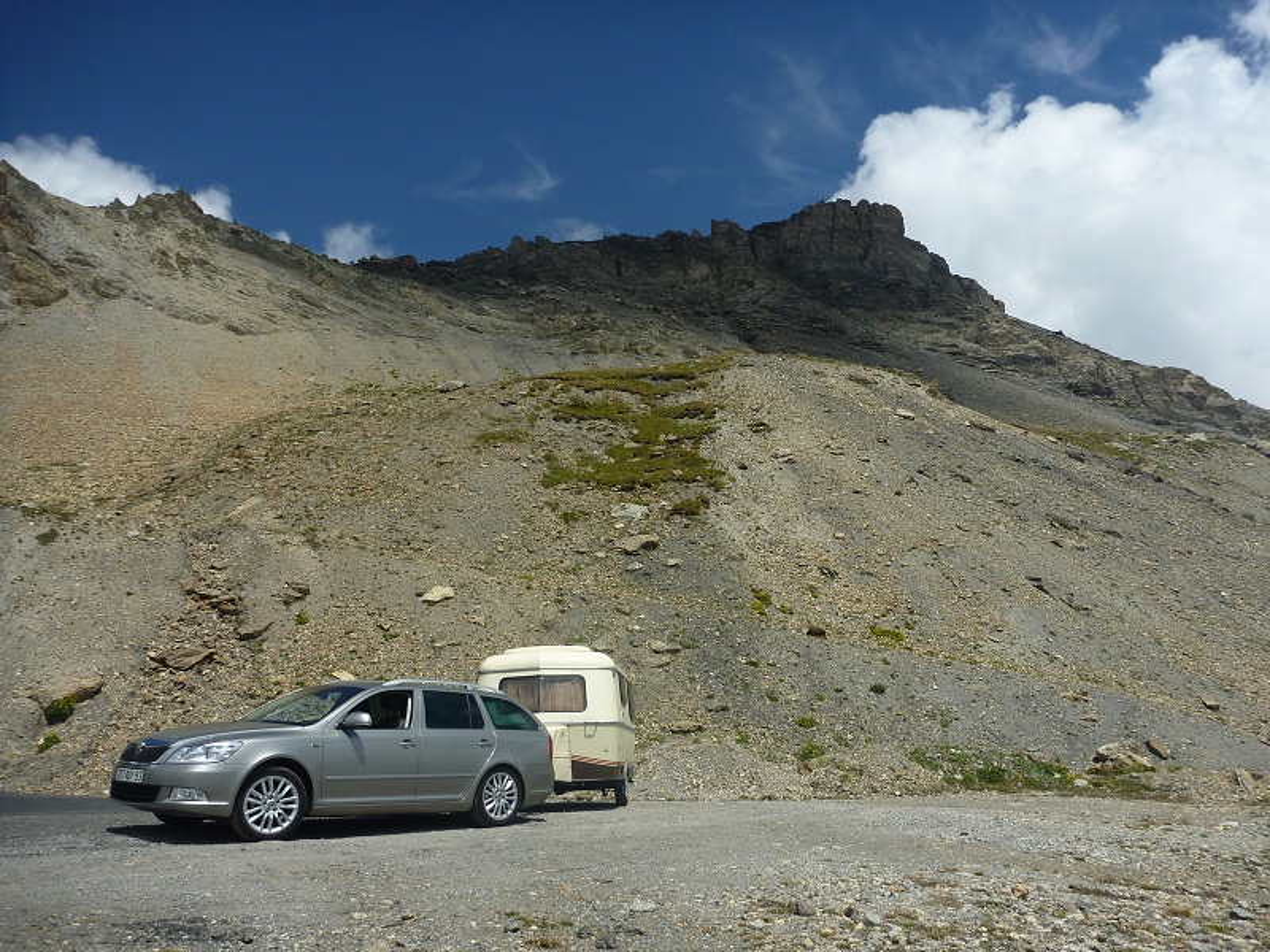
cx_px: 635
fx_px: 1027
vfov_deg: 49.7
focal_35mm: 28
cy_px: 476
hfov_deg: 63.4
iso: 80
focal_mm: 4.9
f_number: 10
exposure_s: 1/200
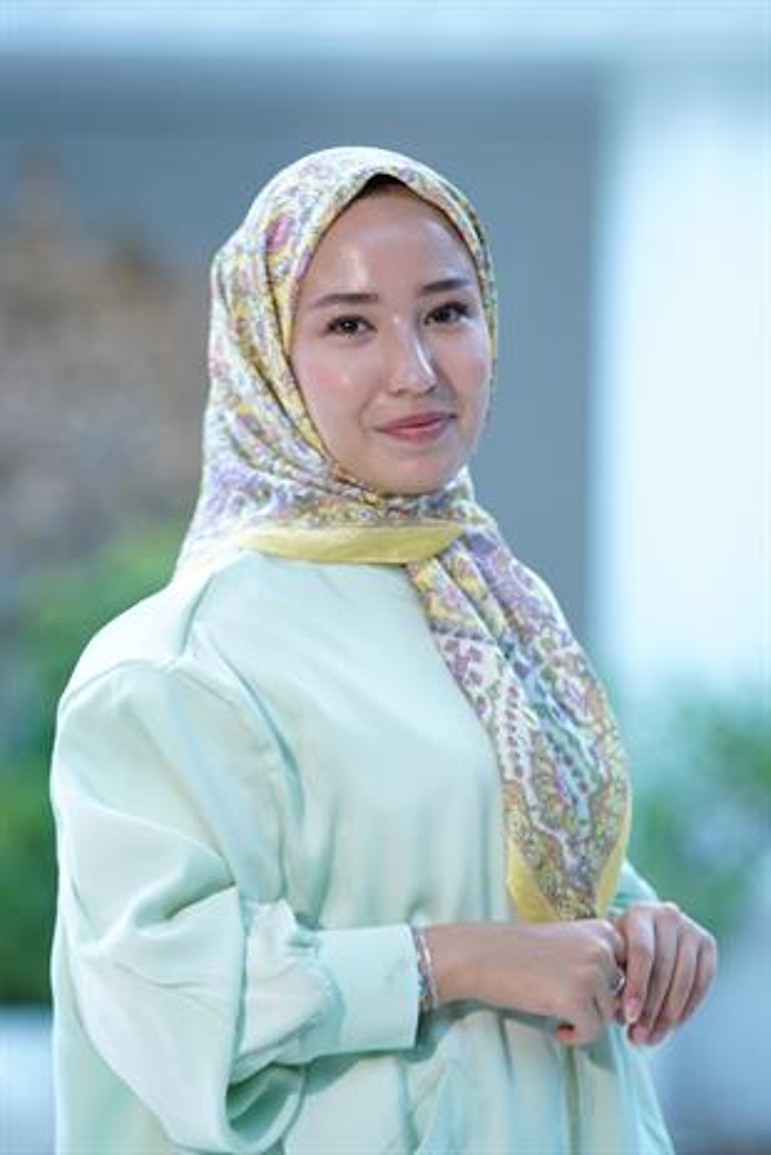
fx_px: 4811
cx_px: 386
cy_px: 578
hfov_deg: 9.2
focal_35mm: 150
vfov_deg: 13.7
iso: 640
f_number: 2.8
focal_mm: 150
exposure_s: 1/200
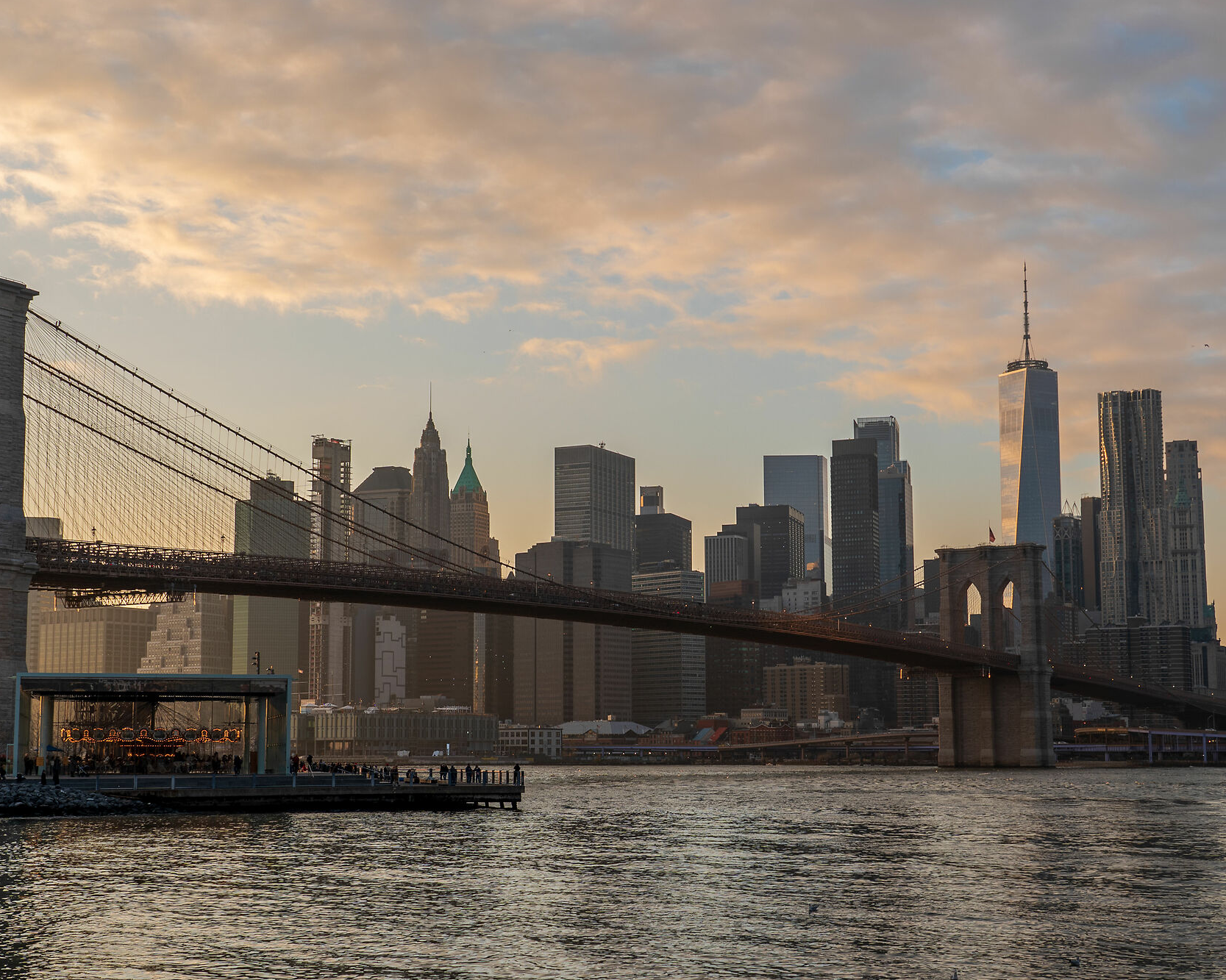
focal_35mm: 50
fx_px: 1814
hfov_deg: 37.3
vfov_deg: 30.2
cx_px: 549
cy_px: 532
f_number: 6.3
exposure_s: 1/320
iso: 100
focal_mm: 37
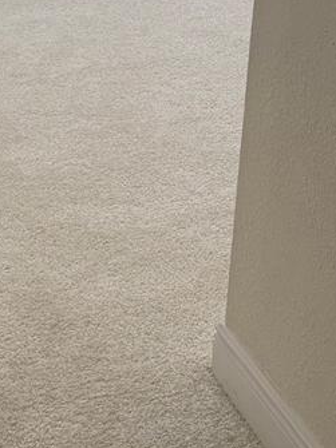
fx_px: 1114
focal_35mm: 86
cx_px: 37
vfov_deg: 22.7
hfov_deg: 16.9
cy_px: 143
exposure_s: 1/175
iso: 80
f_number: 1.78
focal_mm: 6.76
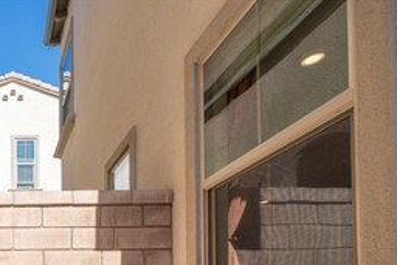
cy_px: 323
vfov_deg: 34.4
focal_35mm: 30
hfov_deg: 53.5
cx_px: 34
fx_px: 331
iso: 160
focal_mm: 12
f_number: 4.5
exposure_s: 1/1250
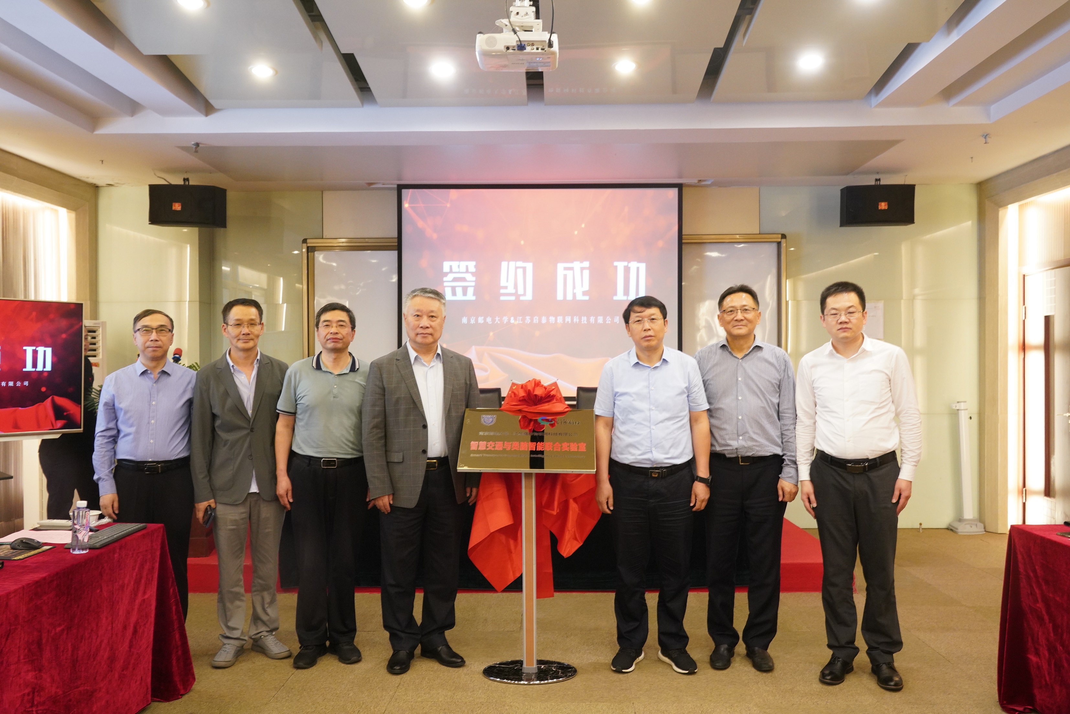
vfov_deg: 43.6
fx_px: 892
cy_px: 357
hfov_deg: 61.9
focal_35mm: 30
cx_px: 535
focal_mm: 30
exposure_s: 1/30
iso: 3200
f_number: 7.1
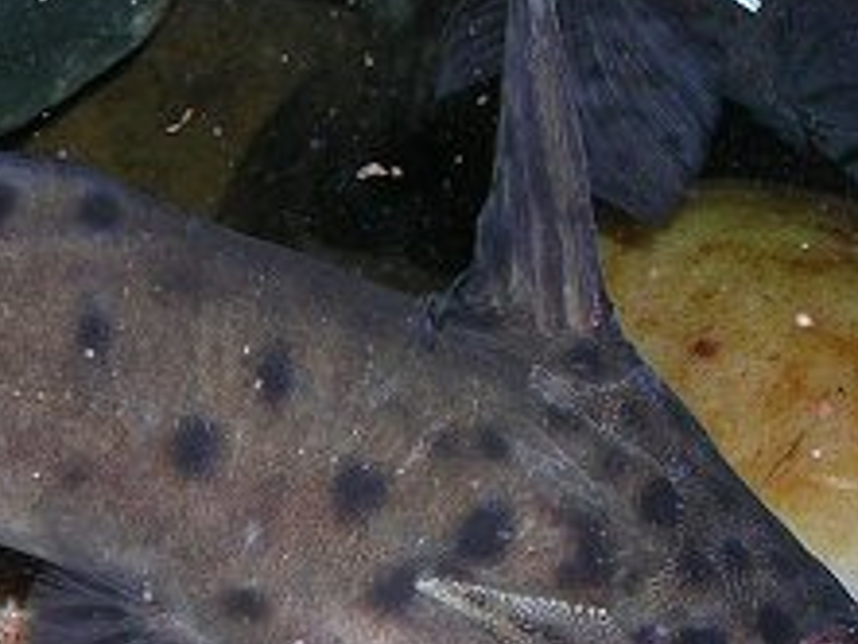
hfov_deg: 22.1
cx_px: 39
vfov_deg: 17.2
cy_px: 398
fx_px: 2133
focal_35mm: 86
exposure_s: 1/60.1
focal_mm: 5.8
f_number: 5.6
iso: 50
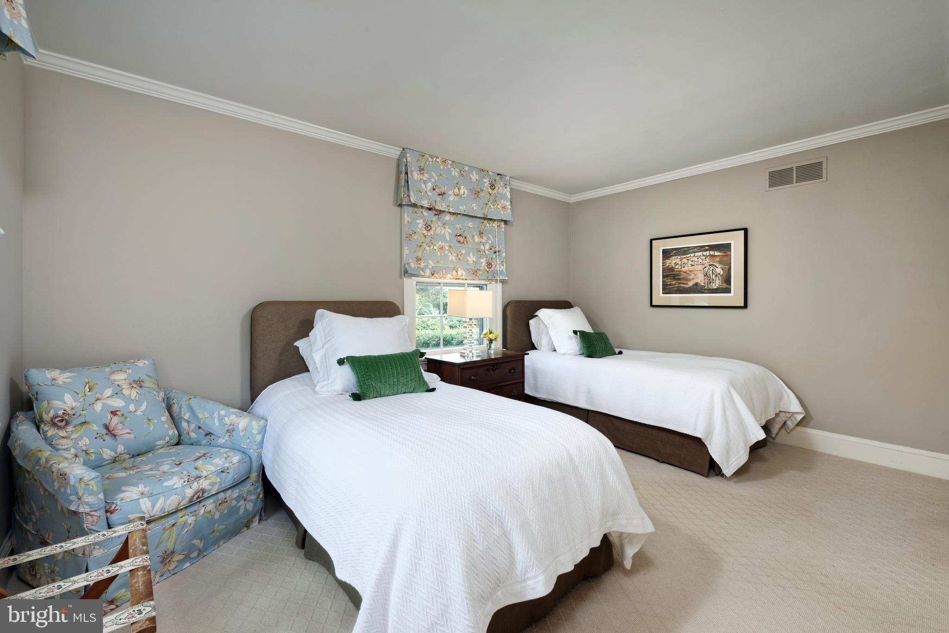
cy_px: 316
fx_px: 369
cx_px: 474
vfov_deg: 81.2
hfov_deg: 104.2
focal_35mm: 14
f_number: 14
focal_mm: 14
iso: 320
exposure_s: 1/15
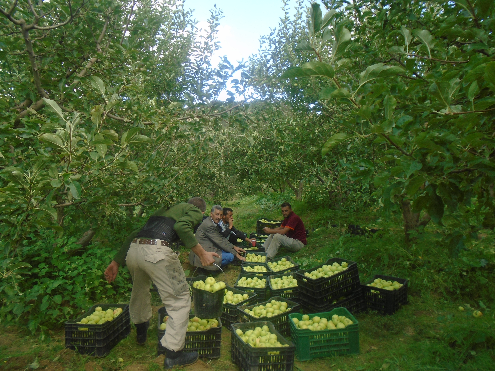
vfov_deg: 53.1
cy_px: 186
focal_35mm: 26
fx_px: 372
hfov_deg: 67.3
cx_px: 248
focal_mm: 4.6
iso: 100
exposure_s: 1/160
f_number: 3.2
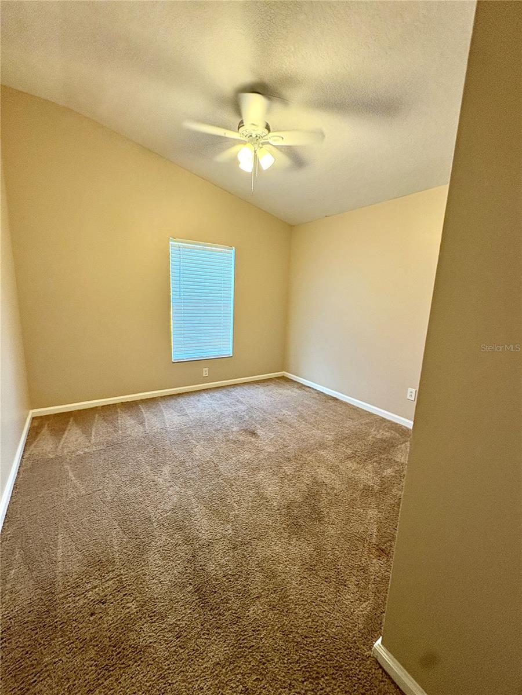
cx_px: 261
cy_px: 348
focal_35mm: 14
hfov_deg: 85.7
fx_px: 281
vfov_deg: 102.1
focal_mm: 2.22
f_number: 2.2
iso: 200
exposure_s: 1/60
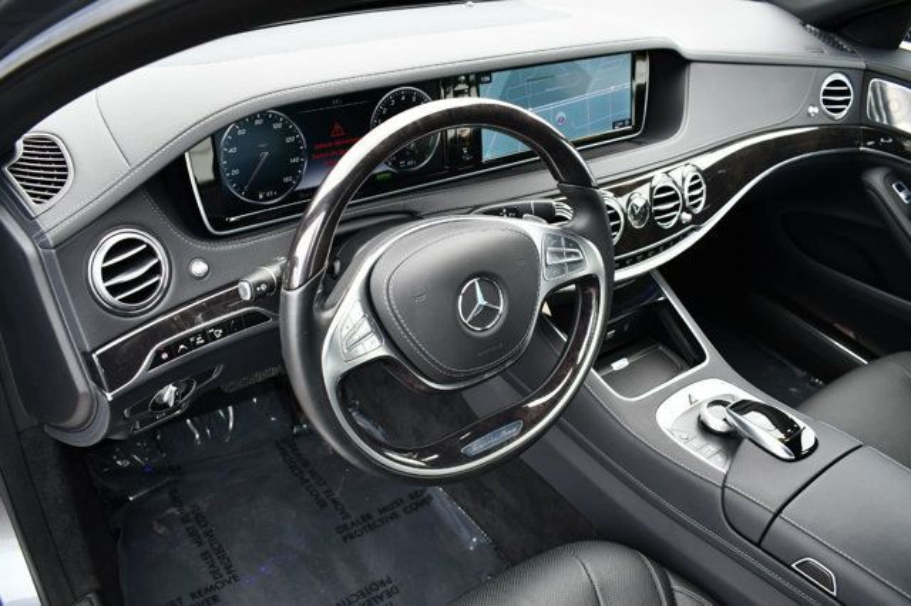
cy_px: 303
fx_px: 759
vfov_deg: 43.6
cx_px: 456
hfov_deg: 62.0
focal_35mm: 30
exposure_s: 1/250
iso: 400
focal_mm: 20
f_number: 4.5
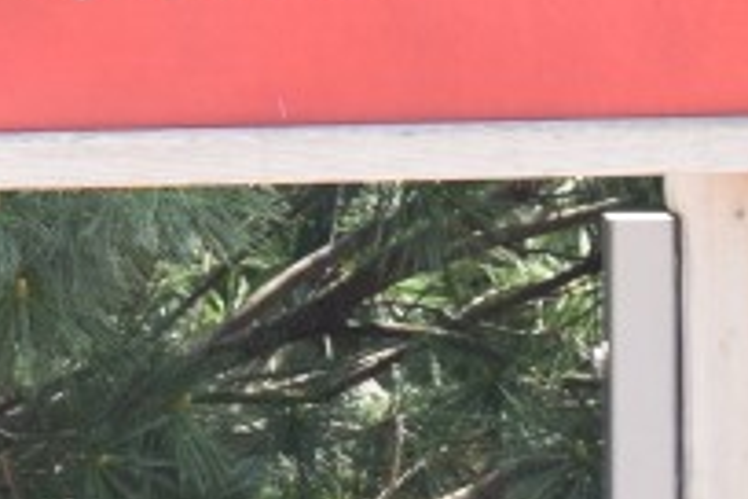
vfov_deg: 3.3
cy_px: -40
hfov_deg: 4.9
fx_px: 8612
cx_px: -865
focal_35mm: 415
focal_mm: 55
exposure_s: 1/125
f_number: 9
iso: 400
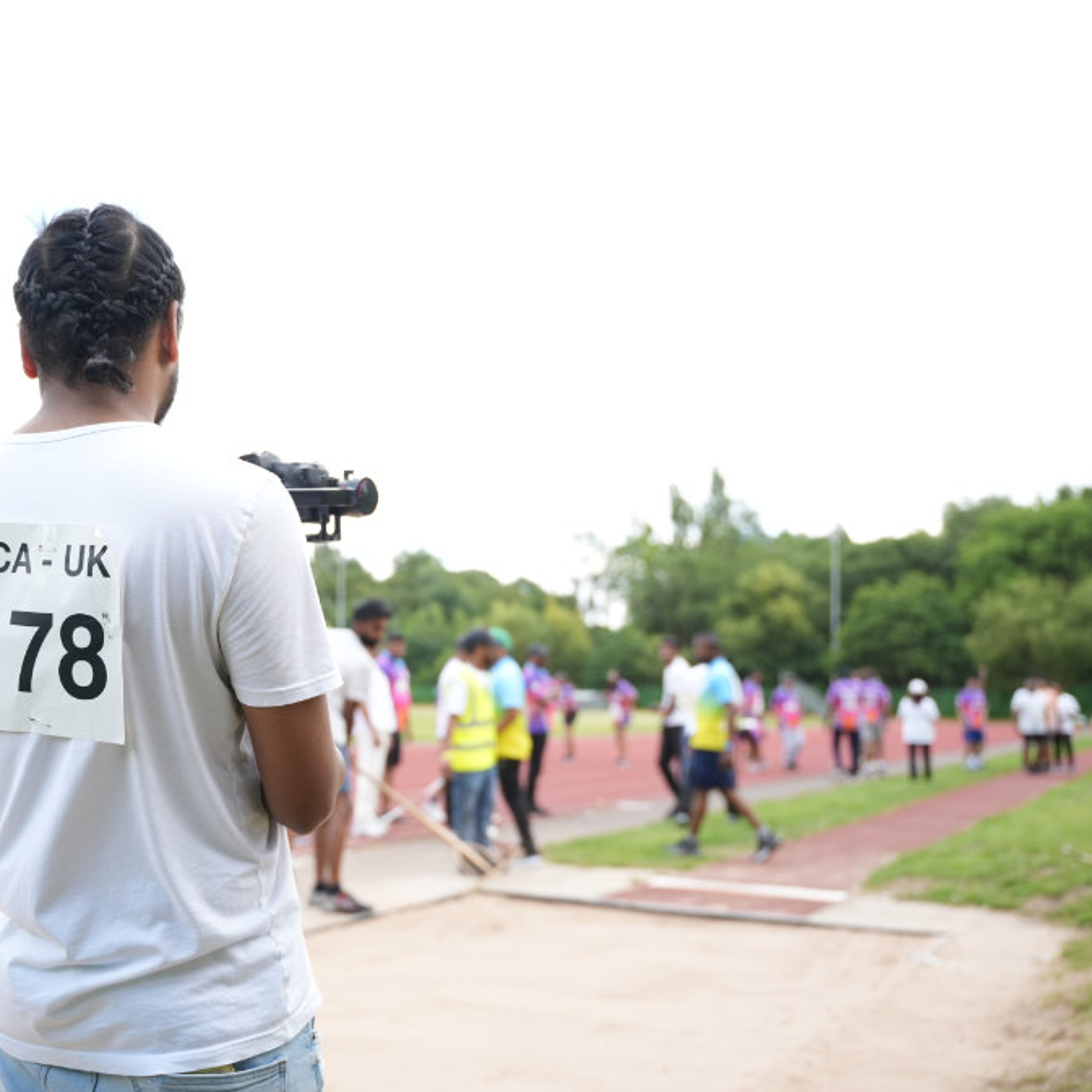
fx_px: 1446
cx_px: 329
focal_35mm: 41
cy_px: 543
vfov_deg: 41.4
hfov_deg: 40.6
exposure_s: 1/800
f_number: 2.8
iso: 250
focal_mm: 31.4
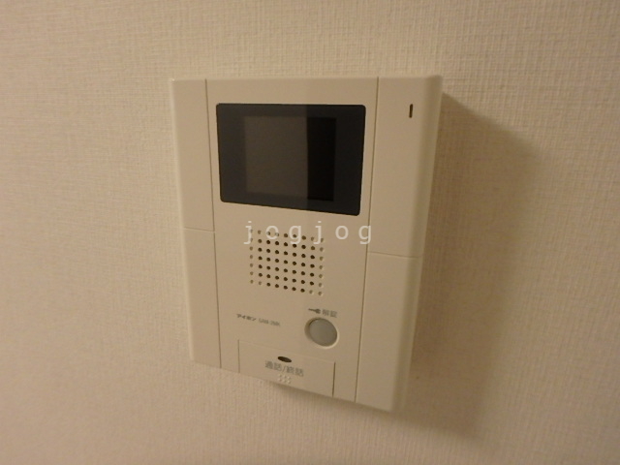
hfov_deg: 79.0
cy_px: 232
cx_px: 310
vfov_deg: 63.4
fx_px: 376
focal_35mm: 21
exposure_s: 1/30
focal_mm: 3.7
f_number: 3.5
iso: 640
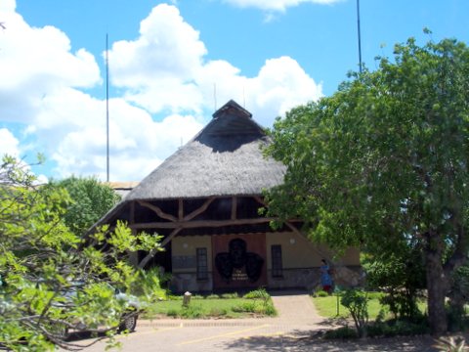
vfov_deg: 29.1
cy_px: 176
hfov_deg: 38.2
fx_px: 677
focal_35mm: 50
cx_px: 234
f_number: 3.5
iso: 100
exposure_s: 1/640
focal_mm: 10.8
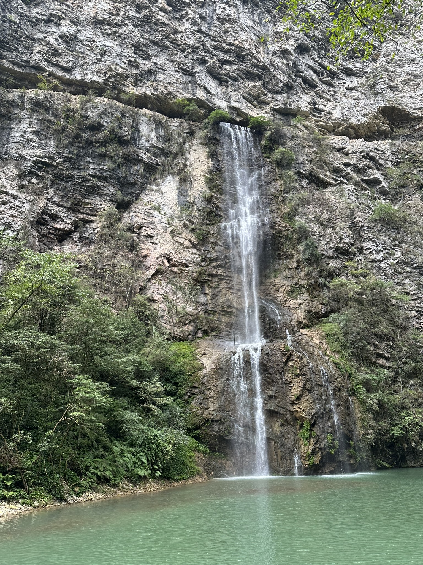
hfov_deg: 56.8
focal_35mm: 24
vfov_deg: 71.6
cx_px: 212
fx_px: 391
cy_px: 282
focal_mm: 6.86
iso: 64
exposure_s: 1/121
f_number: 1.78
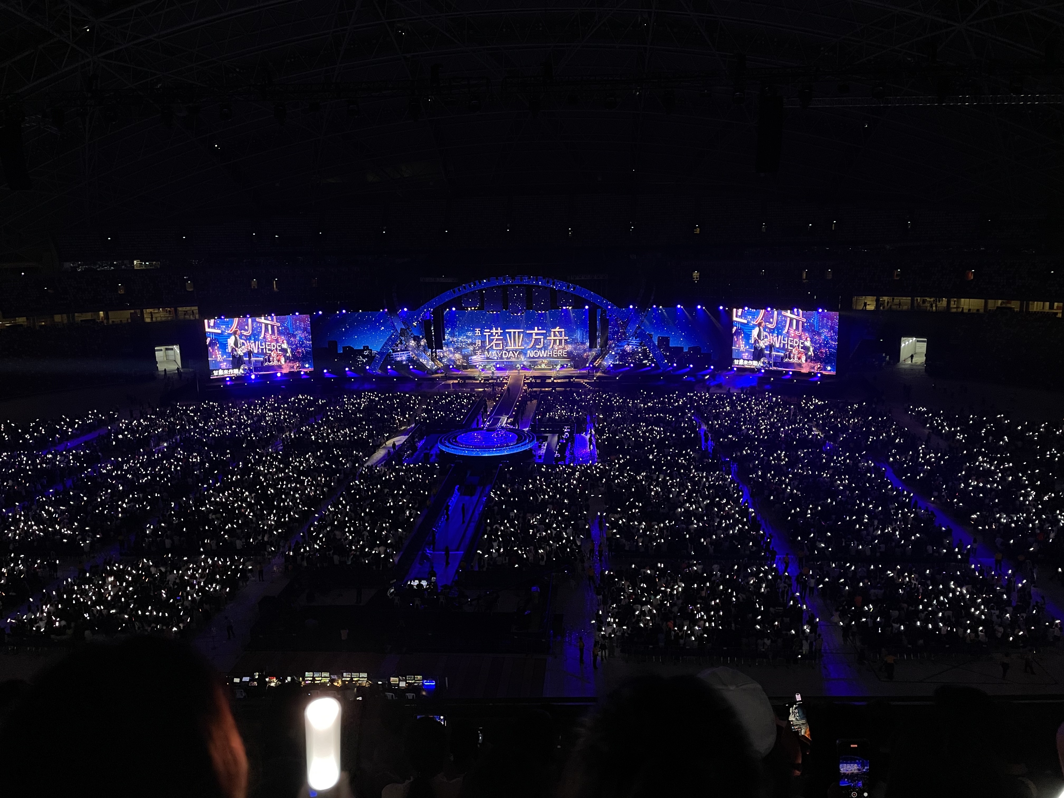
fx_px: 799
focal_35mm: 26
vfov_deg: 53.1
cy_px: 399
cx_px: 532
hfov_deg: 67.3
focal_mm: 4.2
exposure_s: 1/49
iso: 250
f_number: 1.6
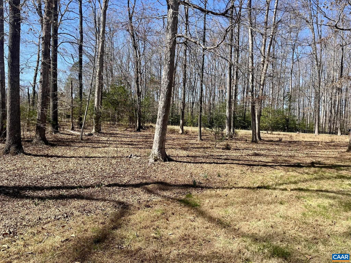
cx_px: 176
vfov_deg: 53.1
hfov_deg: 67.3
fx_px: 264
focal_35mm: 26
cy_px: 132
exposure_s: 1/1721
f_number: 1.6
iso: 50
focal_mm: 5.1
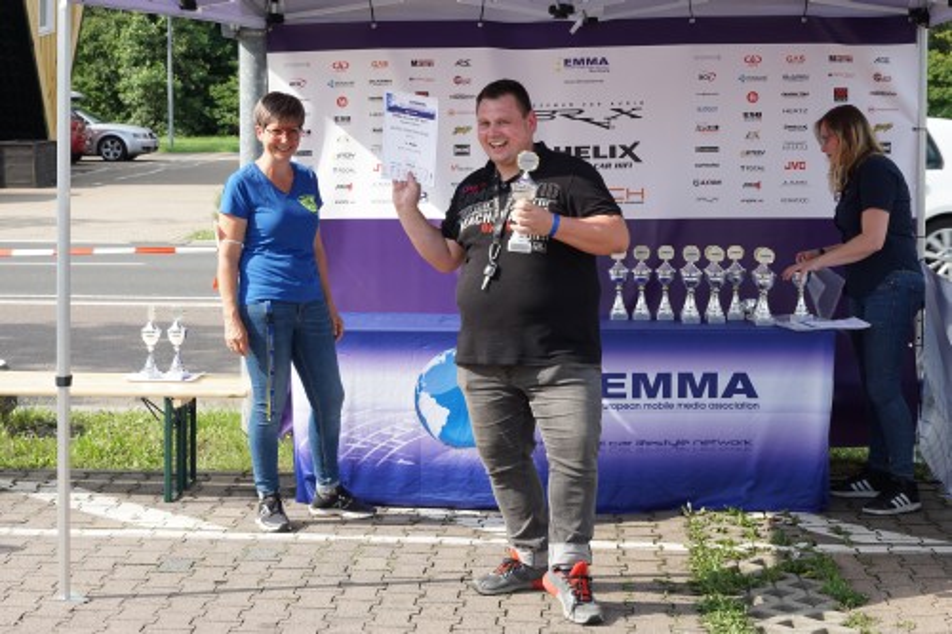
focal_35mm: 75
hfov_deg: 27.0
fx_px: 1983
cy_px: 317
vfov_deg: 18.2
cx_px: 476
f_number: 8
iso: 160
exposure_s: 1/125
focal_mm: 50
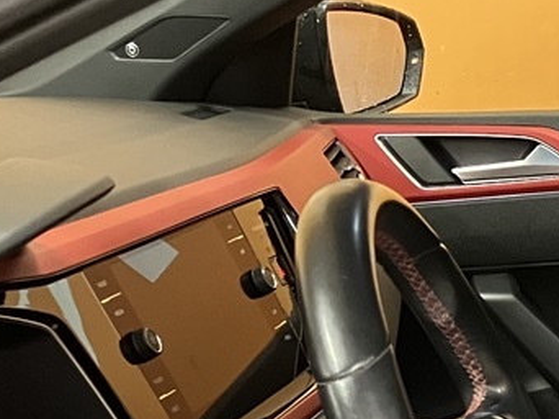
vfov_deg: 11.8
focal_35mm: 118
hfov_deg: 15.2
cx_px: 878
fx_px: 1904
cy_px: 678
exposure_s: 1/33
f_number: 1.8
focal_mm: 3.99
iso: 320
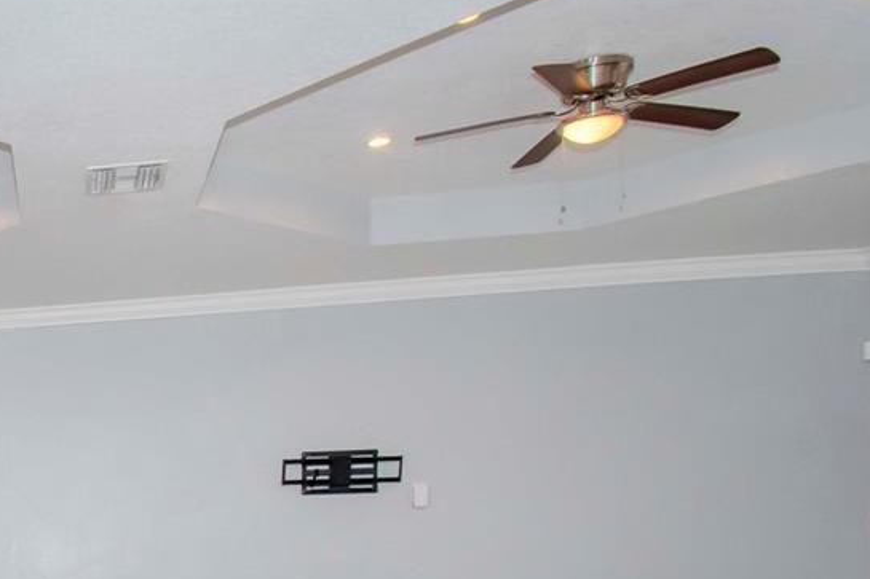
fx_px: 1063
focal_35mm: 44
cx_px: -216
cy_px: 622
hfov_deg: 34.1
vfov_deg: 28.0
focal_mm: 10
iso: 800
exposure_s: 1/160
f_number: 10
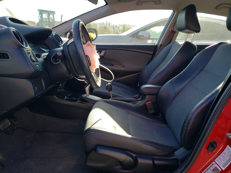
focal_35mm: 26
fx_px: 174
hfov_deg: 67.3
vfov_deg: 53.1
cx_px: 116
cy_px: 86
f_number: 1.5
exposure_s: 1/333
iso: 50
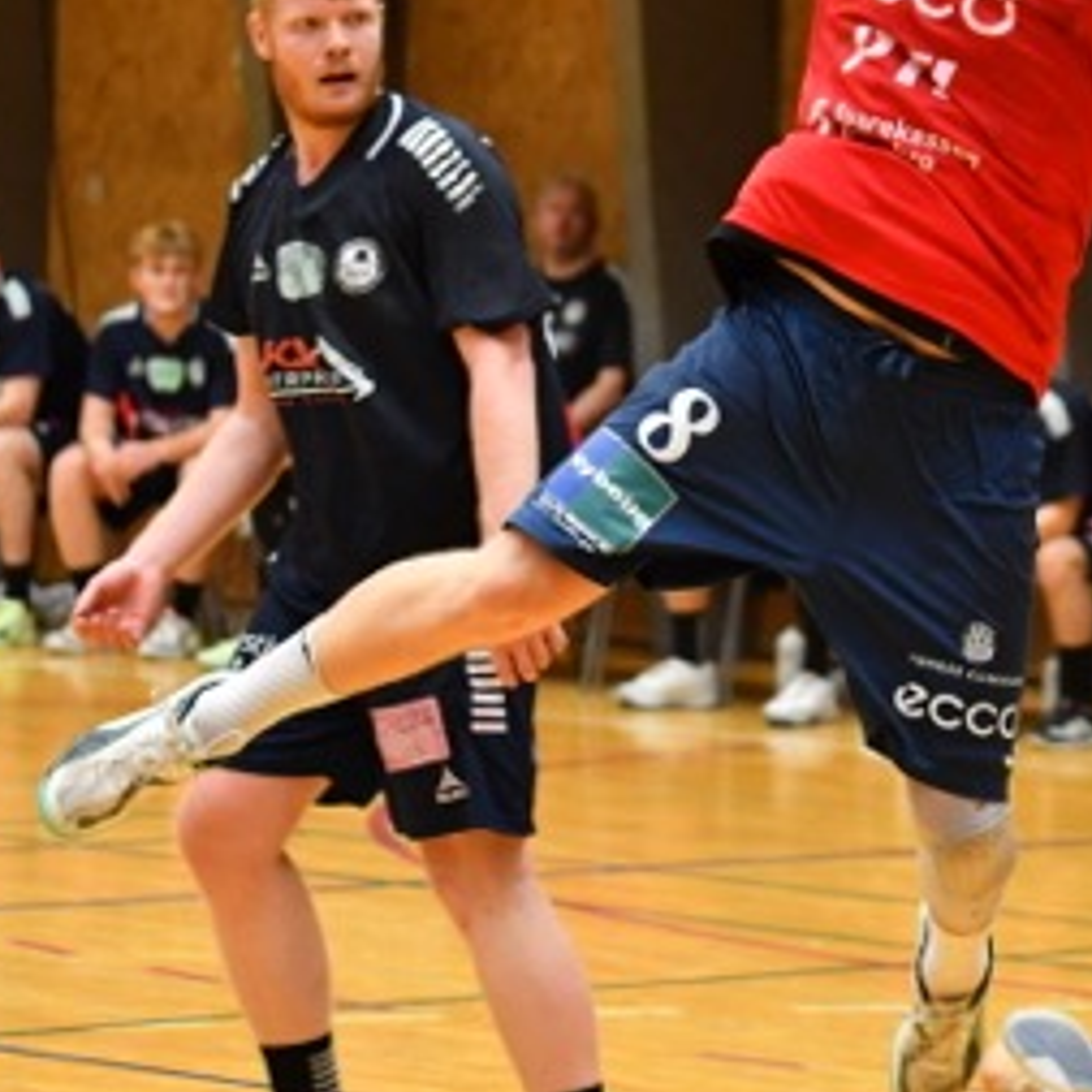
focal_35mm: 226
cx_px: 1040
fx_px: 8066
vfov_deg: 7.7
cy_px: 360
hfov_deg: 7.7
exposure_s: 1/500
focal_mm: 70
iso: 3200
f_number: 2.8
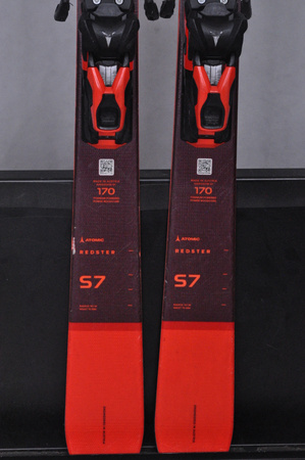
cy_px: 230
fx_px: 1337
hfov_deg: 13.0
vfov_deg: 19.5
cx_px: 152
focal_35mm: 105
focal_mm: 70
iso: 3200
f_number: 9.5
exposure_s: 1/125
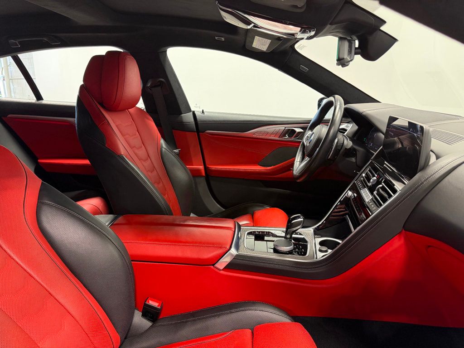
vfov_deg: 56.8
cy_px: 174
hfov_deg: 71.6
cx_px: 232
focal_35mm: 24
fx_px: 322
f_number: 1.78
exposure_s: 1/120
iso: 320
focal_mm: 6.76
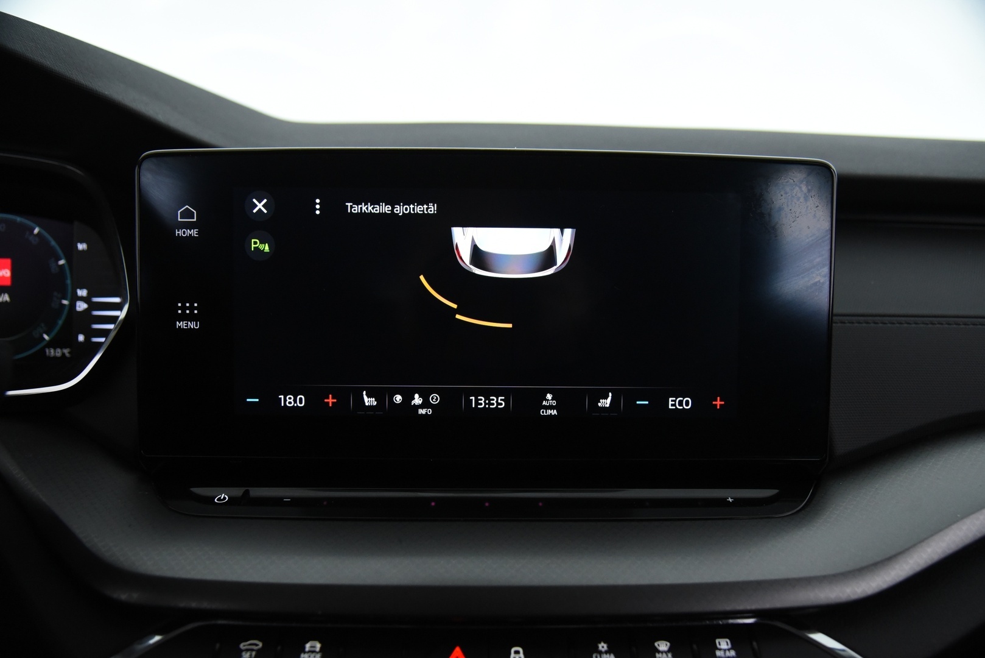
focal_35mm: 31
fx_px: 848
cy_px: 329
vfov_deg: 42.4
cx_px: 492
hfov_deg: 60.3
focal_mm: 31
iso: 4000
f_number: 4
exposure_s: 1/80
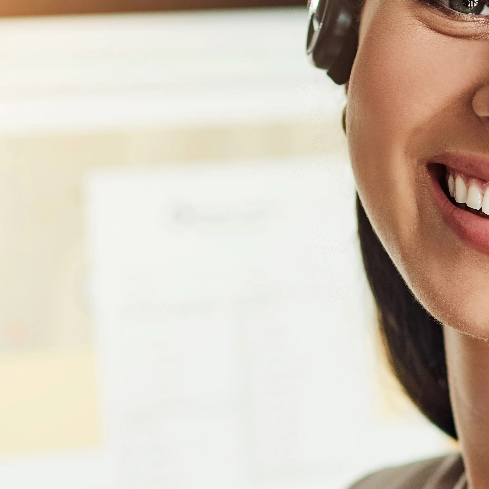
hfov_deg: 6.9
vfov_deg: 6.9
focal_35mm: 253
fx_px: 4044
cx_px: 218
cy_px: 218
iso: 200
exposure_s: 1/125
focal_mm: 85
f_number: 3.2
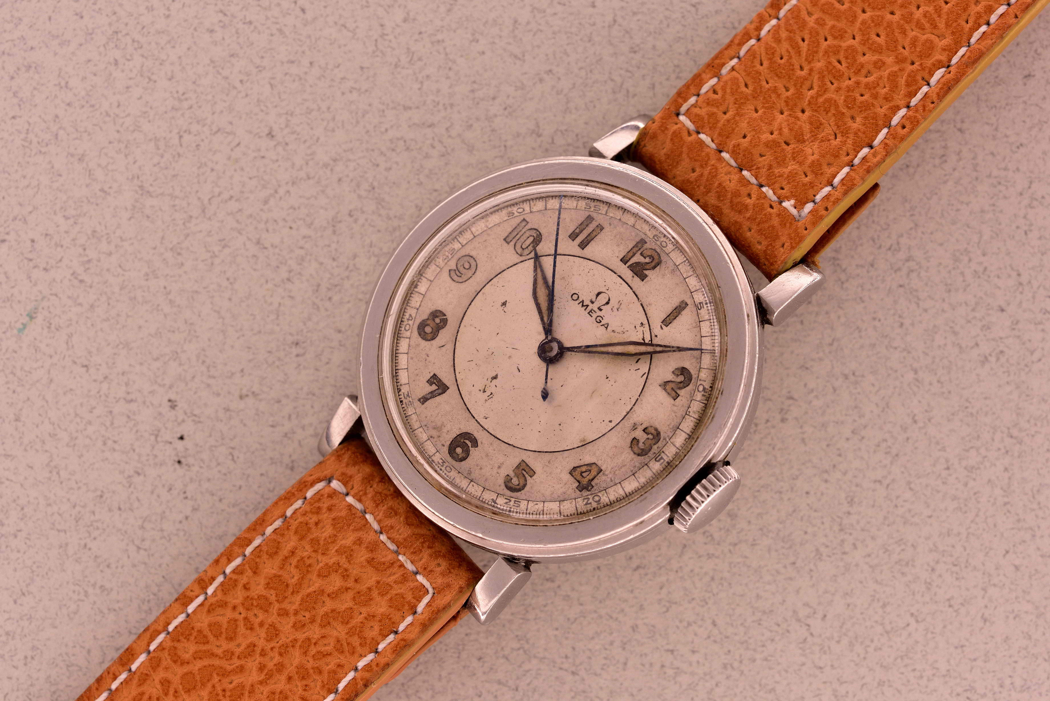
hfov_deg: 33.4
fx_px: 1750
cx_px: 525
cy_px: 350
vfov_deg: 22.6
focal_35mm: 60
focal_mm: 60
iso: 640
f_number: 20
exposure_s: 1/60
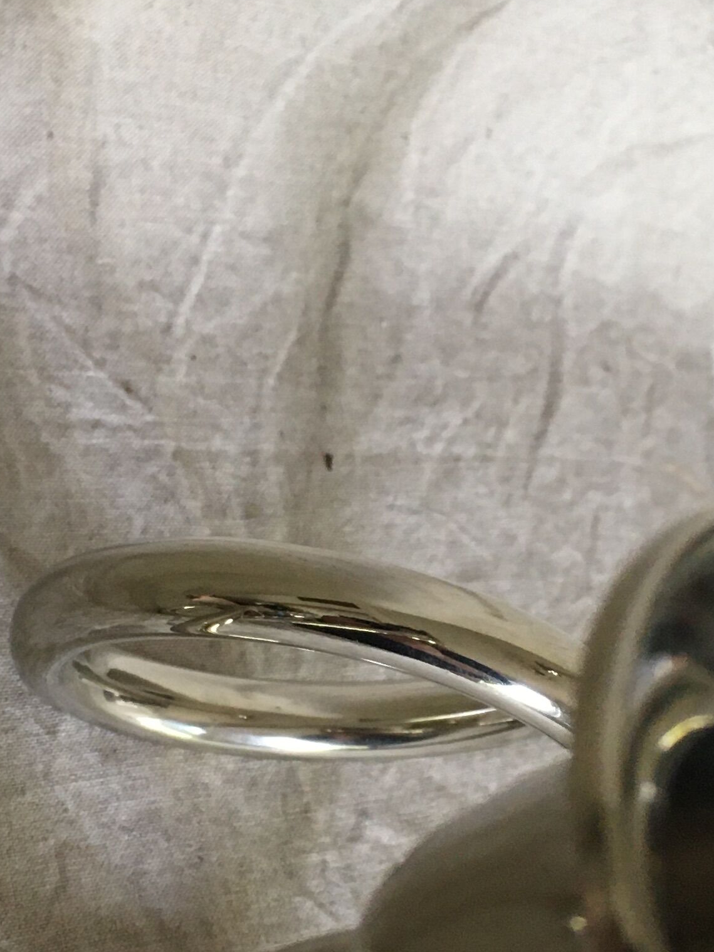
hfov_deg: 19.1
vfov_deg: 25.3
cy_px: 572
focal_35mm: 77
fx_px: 2118
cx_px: 310
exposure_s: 1/33
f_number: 2.2
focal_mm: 4.15
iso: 160
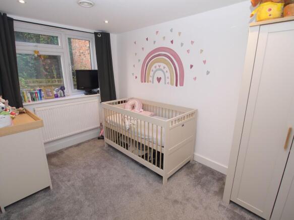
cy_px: 110
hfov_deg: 87.8
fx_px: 153
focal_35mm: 18
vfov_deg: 71.6
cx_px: 147
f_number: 4
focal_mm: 9
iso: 100
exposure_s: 1/60
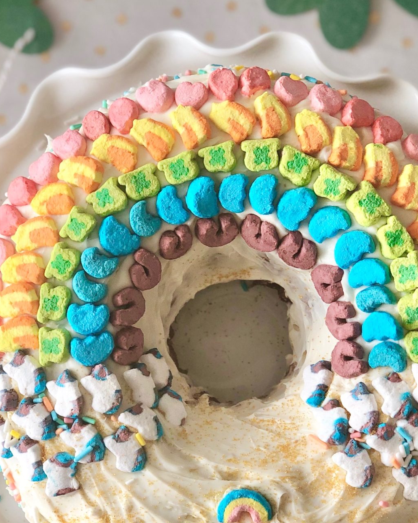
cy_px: 350
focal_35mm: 101
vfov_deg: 18.9
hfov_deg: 15.2
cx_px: 235
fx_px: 1562
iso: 32
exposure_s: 1/60
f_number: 2.4
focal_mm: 6
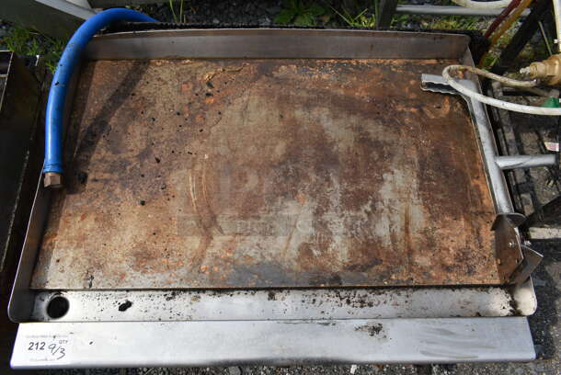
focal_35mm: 27
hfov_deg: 67.3
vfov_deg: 48.0
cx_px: 280
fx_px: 421
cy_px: 188
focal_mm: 18
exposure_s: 1/250
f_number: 8
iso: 100
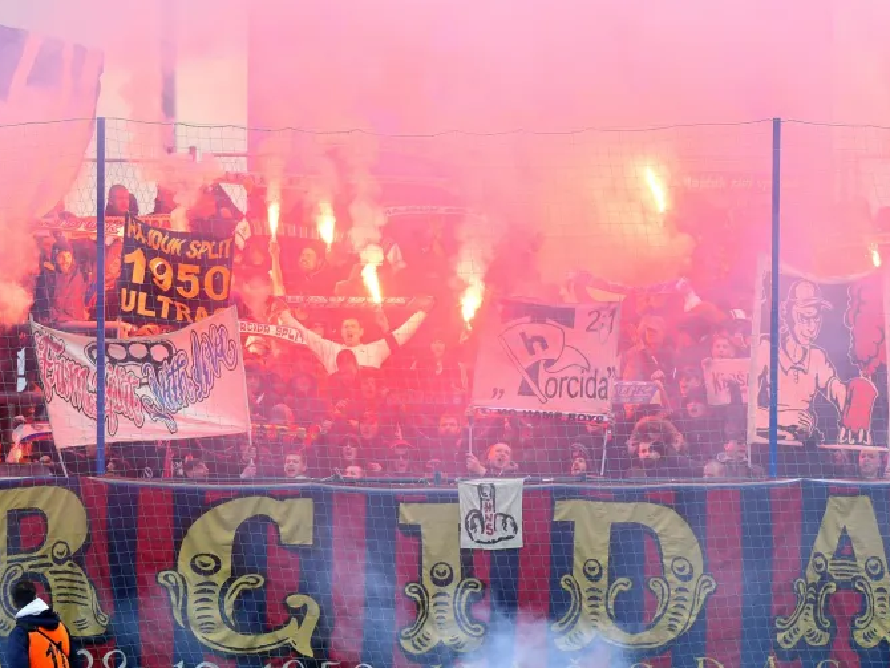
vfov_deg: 4.5
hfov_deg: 6.1
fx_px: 8410
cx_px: 421
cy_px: 335
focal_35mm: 327
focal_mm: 300
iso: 1250
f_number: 3.5
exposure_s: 1/1250
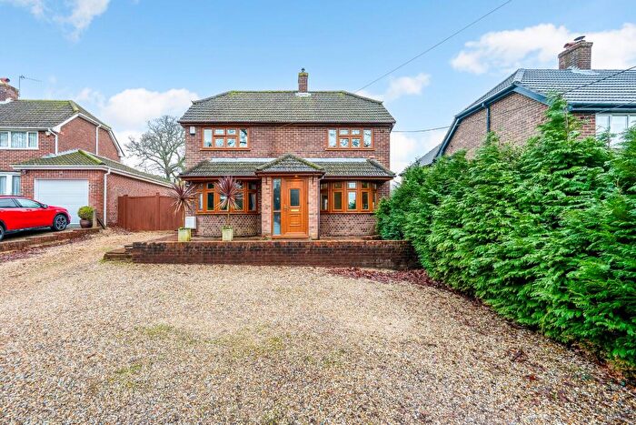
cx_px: 318
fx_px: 247
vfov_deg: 81.2
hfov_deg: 104.2
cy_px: 212
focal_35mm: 14
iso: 1000
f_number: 7.1
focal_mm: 14
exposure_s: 1/125
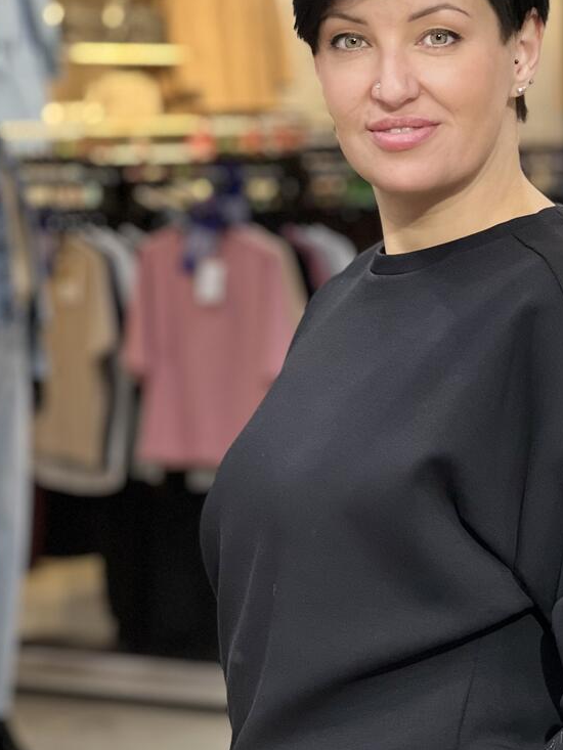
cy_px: 508
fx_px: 3035
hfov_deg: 10.6
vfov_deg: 14.1
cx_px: 449
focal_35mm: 140
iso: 125
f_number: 2.8
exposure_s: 1/33
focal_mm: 9
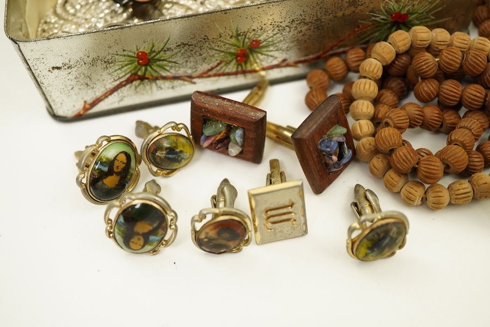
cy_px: 164
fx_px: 612
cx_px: 245
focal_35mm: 45
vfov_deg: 29.9
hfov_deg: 43.6
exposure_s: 1/160
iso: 1250
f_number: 3.5
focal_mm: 30
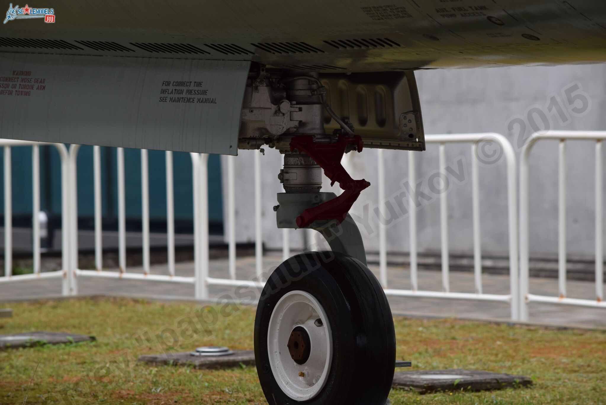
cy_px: 202
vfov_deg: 7.1
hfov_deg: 10.5
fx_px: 3285
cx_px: 303
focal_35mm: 195
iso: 200
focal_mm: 130
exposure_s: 1/250
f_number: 8
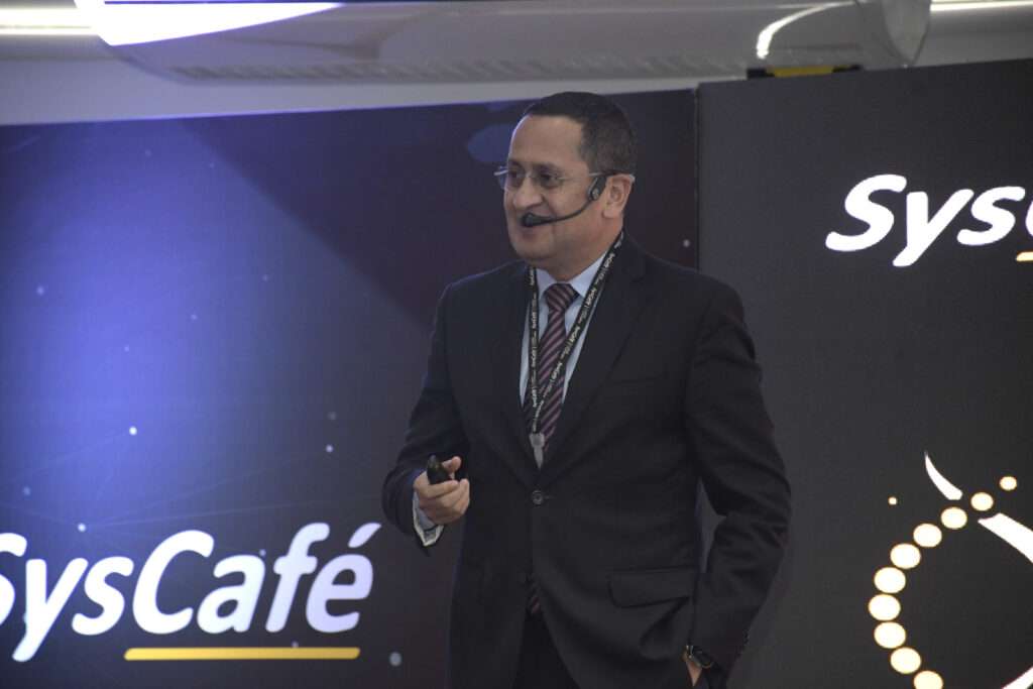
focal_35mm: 210
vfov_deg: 6.5
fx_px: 6026
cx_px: 516
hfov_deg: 9.8
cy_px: 344
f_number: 5.6
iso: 2000
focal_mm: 140
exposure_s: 1/125
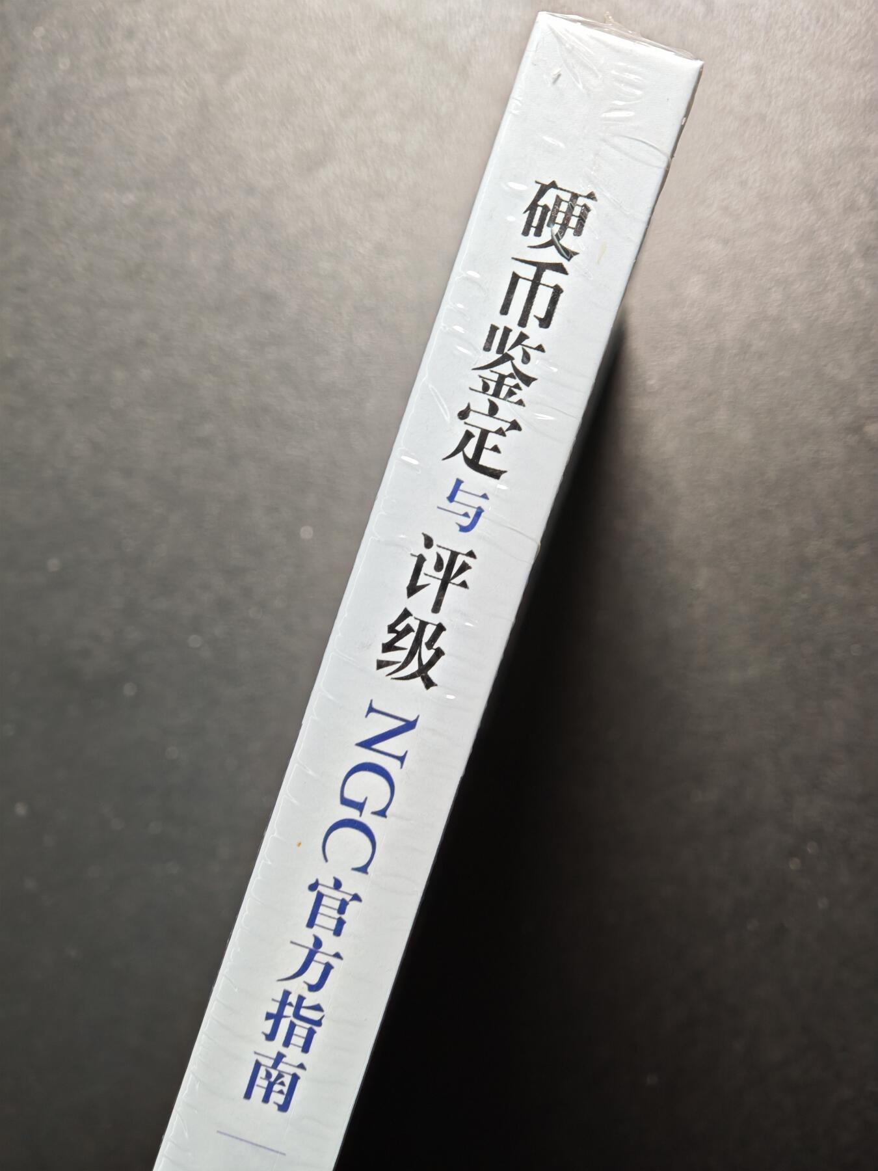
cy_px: 586
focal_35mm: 60
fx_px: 2029
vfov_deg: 32.2
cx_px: 439
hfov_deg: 24.4
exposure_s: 1/50
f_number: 2
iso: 320
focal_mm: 9
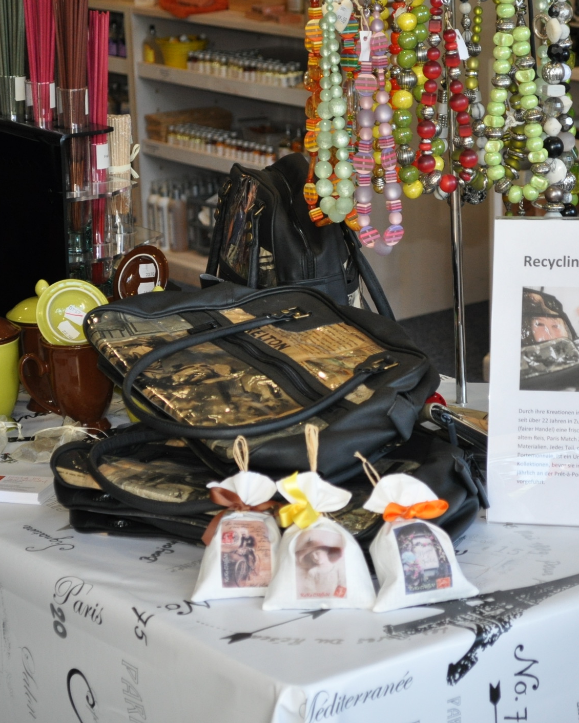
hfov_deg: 13.9
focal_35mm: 111
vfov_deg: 17.3
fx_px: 2377
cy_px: 359
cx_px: 298
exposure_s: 1/100
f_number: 5.6
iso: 800
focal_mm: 52
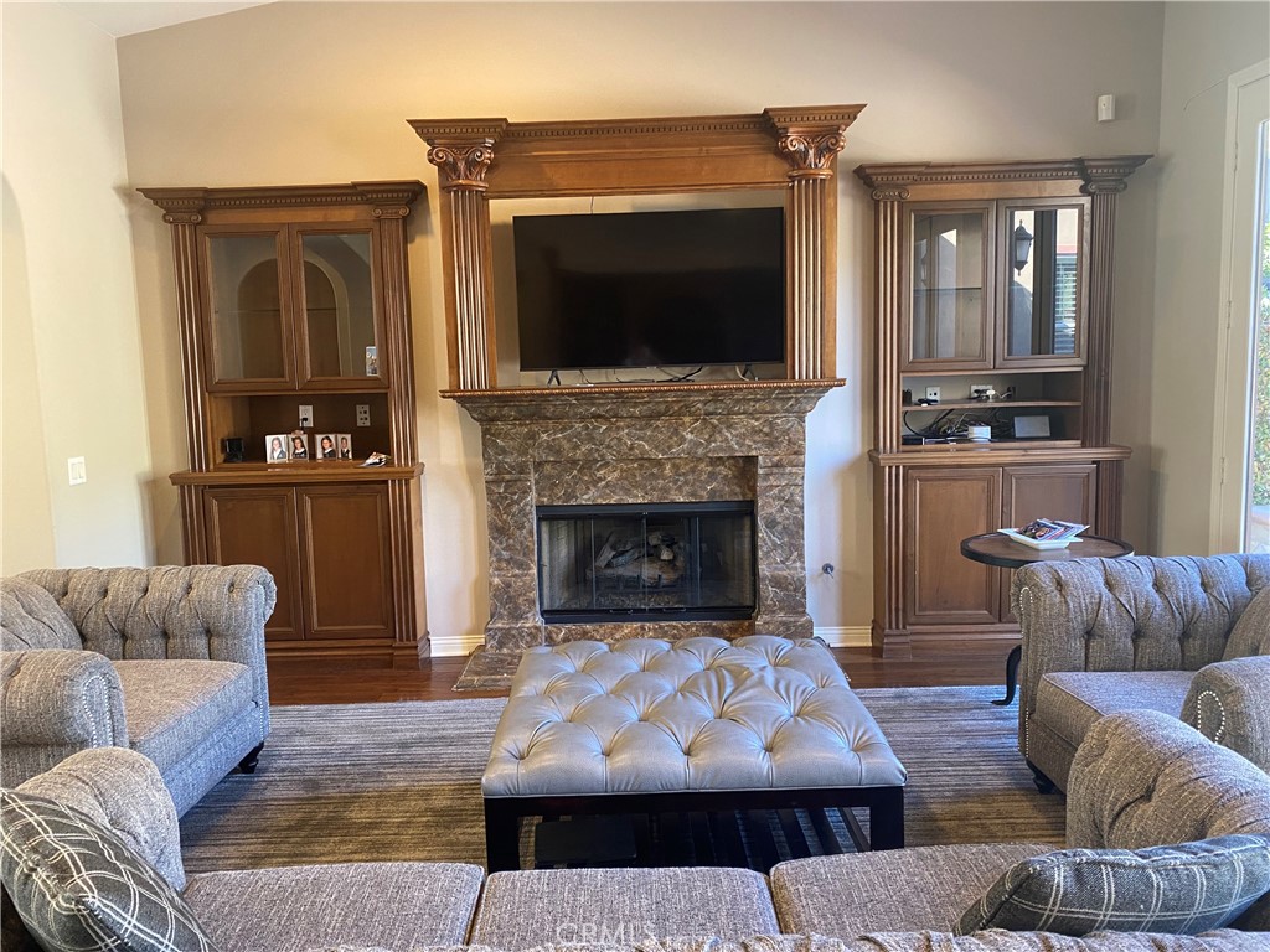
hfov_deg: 67.3
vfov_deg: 53.1
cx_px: 635
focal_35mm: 26
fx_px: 954
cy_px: 476
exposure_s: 1/60
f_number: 1.8
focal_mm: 4.25
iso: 200
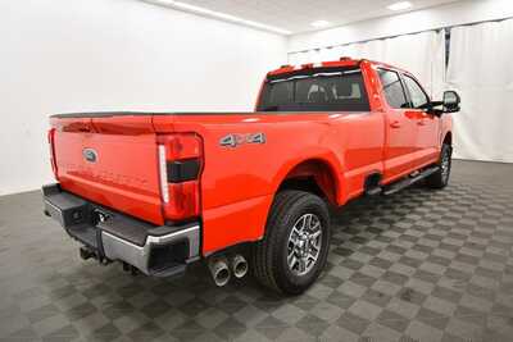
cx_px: 256
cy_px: 171
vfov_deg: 57.3
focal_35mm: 22
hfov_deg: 78.6
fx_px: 314
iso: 1000
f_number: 5
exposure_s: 1/125
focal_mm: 15
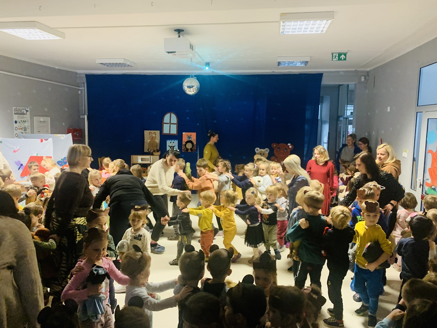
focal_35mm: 26
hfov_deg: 67.3
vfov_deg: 53.1
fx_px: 328
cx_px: 218
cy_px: 164
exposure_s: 1/25
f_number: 1.8
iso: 500
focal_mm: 4.25
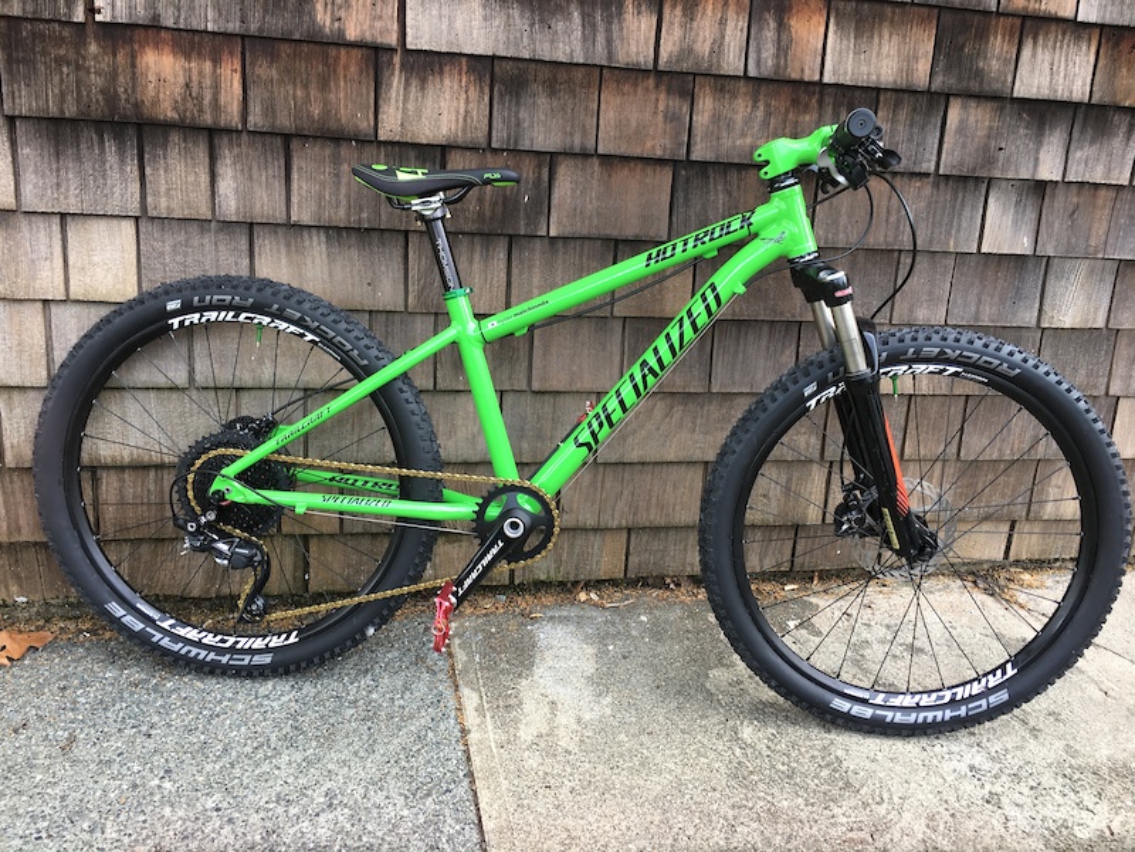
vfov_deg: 48.2
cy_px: 426
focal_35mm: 29
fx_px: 951
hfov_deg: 61.7
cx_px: 568
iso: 25
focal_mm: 4.15
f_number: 2.2
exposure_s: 1/60
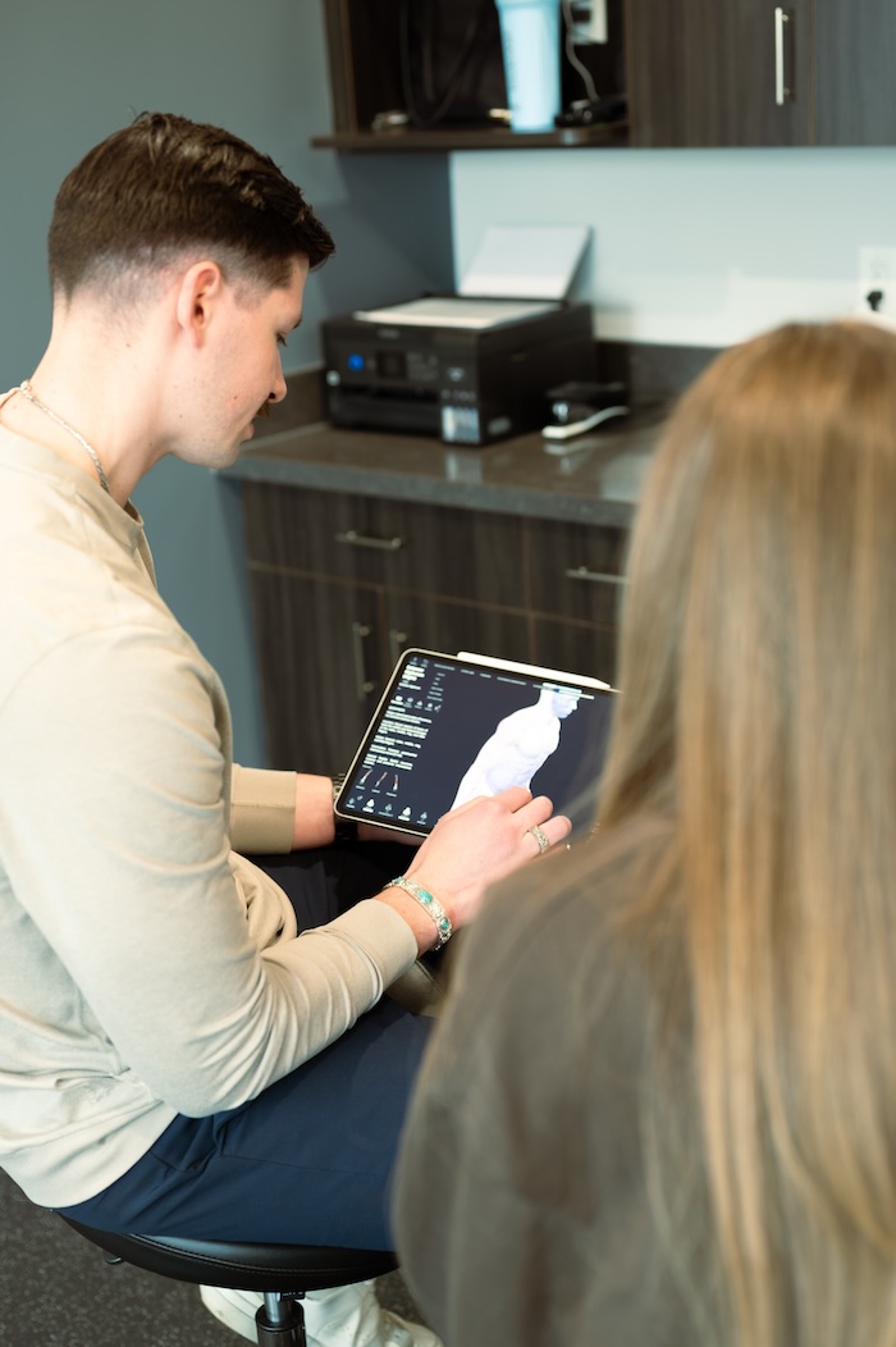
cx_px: 448
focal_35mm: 50
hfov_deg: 27.0
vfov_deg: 39.6
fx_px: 1869
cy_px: 674
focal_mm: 50
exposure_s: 1/15
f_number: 2.8
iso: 160
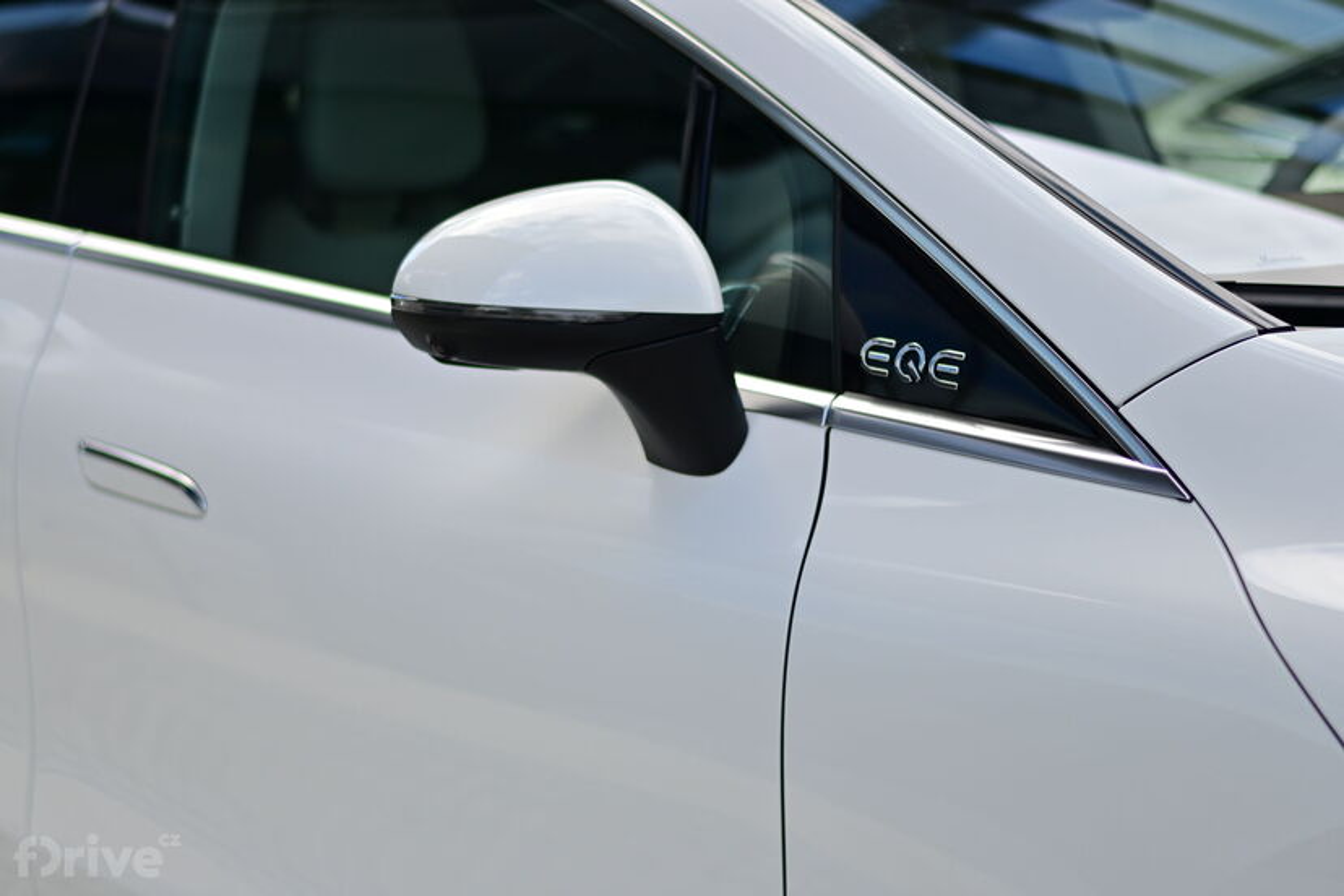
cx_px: 672
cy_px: 448
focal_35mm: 75
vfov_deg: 18.2
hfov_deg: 27.0
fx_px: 2800
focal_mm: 50
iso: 100
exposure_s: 1/4000
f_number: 1.8
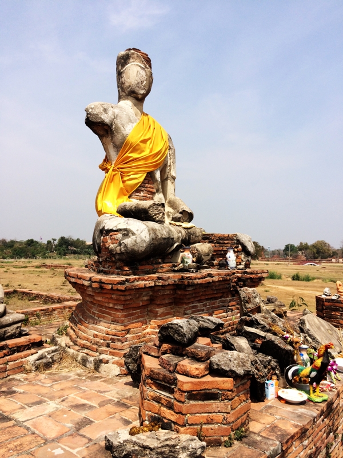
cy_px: 229
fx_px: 383
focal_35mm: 29
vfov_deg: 61.7
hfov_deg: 48.2
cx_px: 172
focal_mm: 4.15
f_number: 2.2
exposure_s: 1/2564
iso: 32
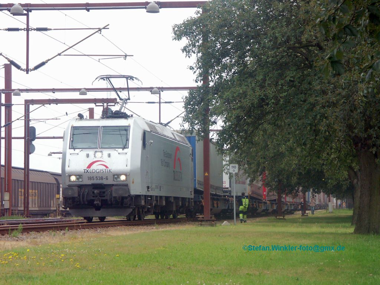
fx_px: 1515
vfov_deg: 10.7
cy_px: 142
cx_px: 190
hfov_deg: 14.3
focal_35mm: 138
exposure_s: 1/250
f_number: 5.6
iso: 200
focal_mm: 35.23
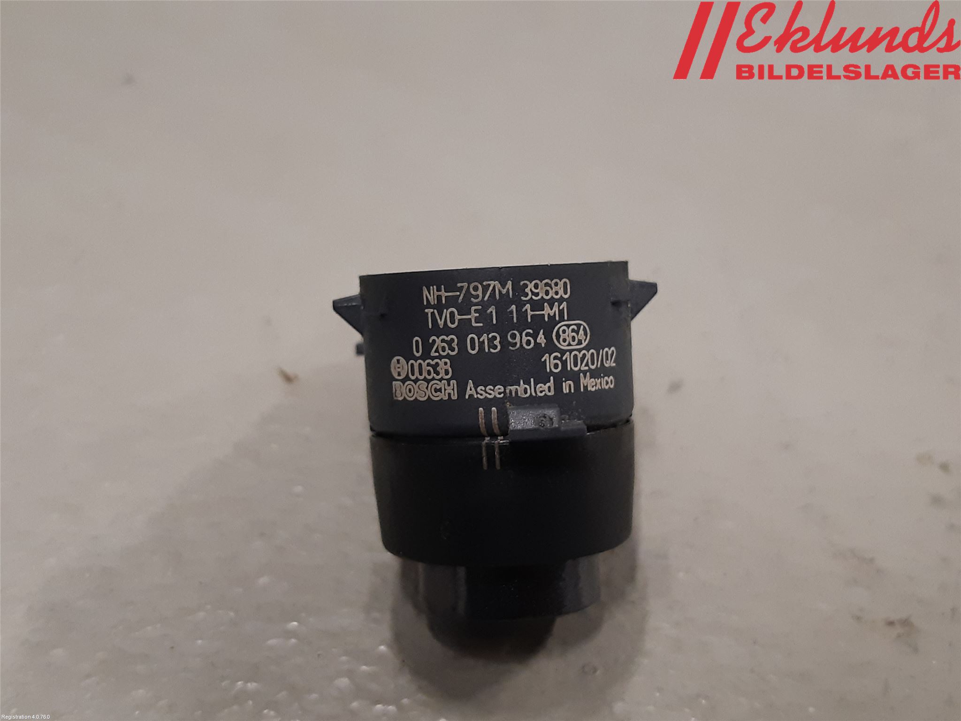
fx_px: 722
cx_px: 480
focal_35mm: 26
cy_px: 360
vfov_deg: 53.1
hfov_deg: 67.3
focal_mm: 3.93
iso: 200
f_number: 1.7
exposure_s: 1/50
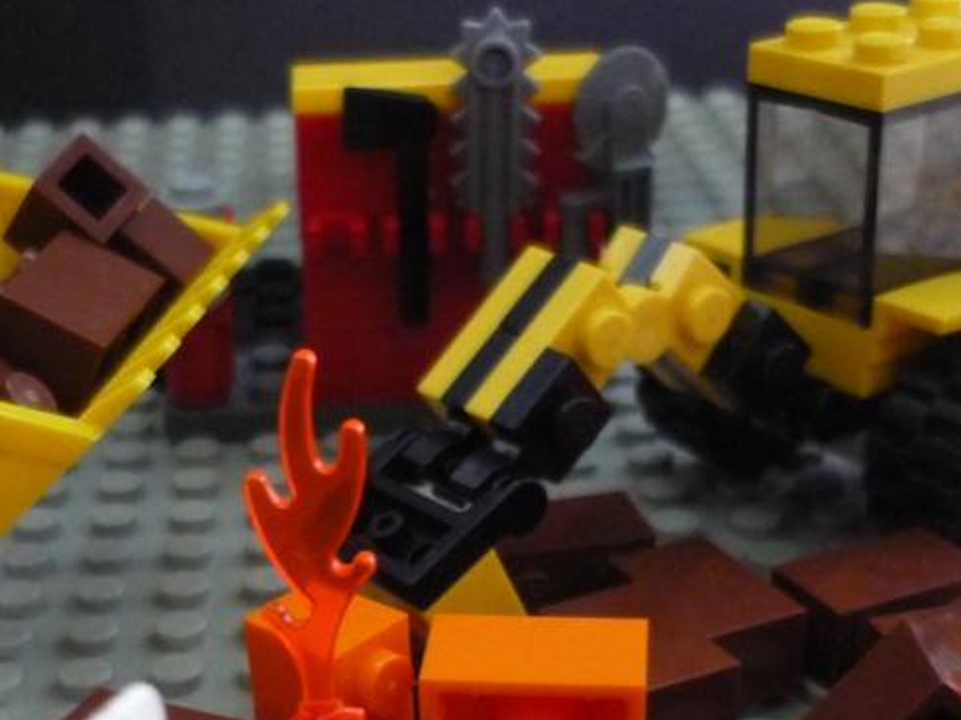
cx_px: 345
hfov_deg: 28.0
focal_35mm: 69
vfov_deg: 20.6
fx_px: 1915
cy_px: 726
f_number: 2.8
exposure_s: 1/13
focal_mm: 5.5
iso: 400
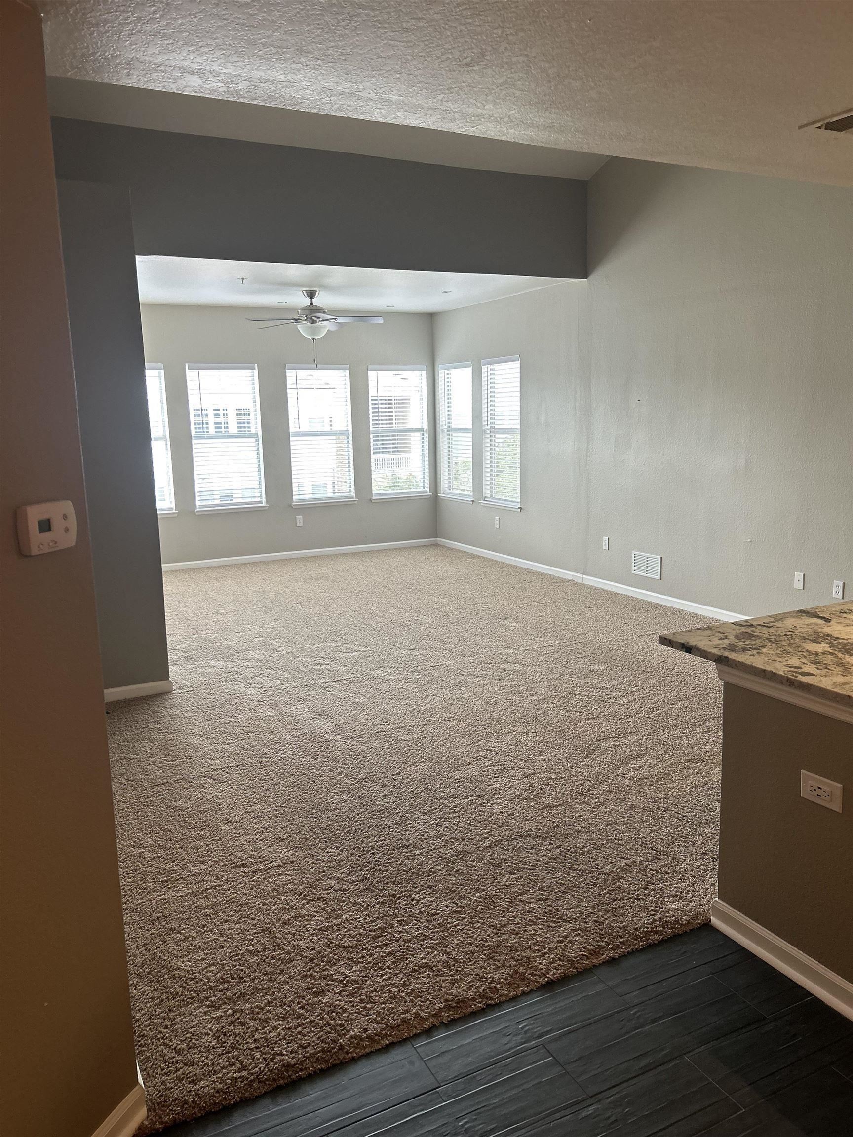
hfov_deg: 53.1
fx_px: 854
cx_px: 426
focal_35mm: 26
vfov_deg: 67.3
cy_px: 568
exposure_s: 1/120
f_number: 1.5
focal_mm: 5.7
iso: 125
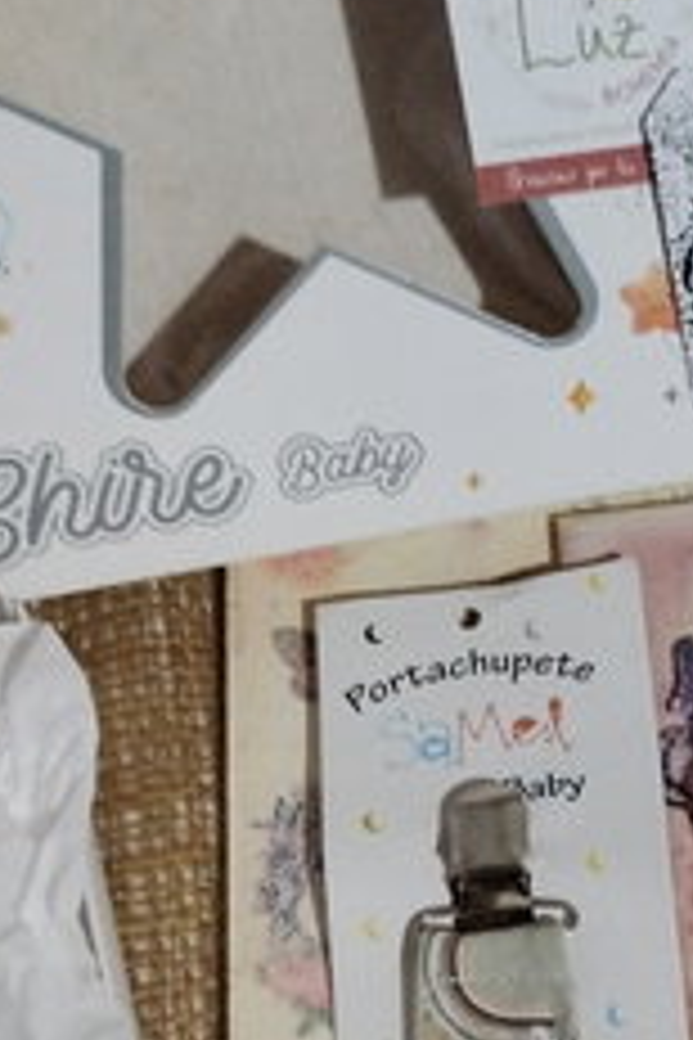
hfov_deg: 19.6
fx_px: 1934
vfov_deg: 29.5
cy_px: 799
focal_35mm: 67
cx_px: 729
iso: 1794
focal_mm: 4.27
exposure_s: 1/20
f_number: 1.8
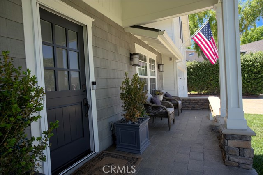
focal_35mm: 21
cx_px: 132
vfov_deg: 59.4
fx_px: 153
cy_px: 88
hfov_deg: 81.2
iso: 100
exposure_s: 1/80
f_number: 5.6
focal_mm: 21
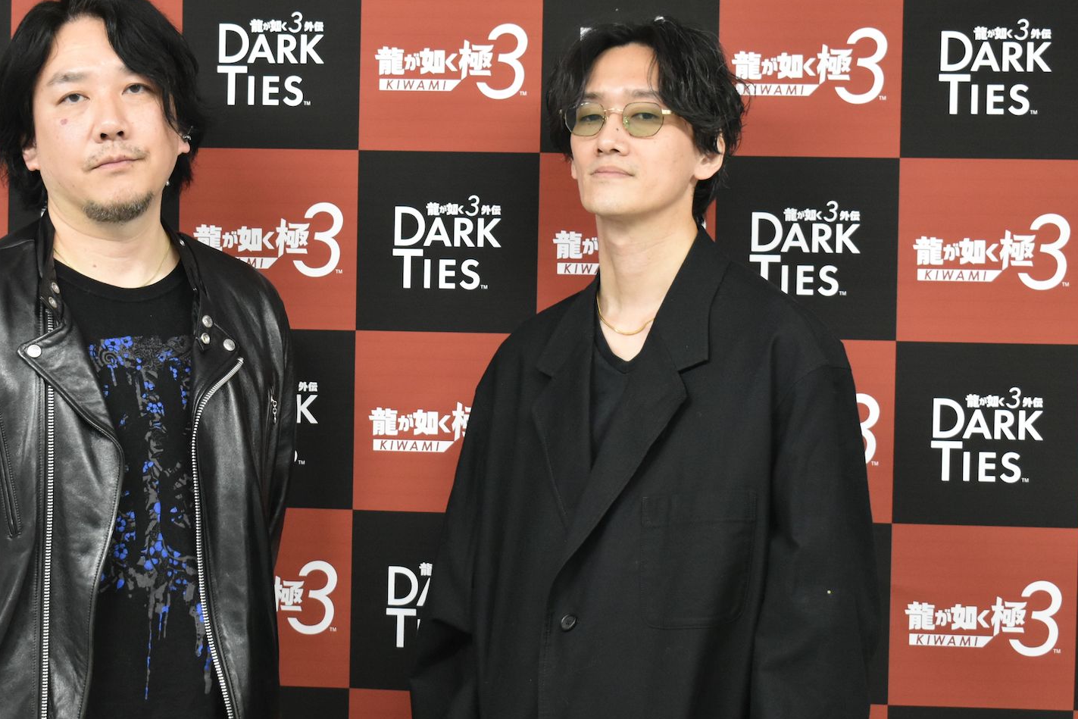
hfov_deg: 23.8
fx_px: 2545
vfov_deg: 16.1
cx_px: 356
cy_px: 321
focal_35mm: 85
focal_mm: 42
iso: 2000
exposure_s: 1/60
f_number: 5
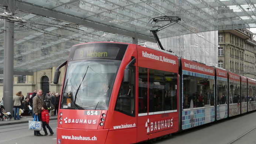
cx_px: 155
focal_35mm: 62
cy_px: 77
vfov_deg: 19.4
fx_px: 421
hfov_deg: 33.7
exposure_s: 1/125
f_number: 3.6
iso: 100
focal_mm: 6.4
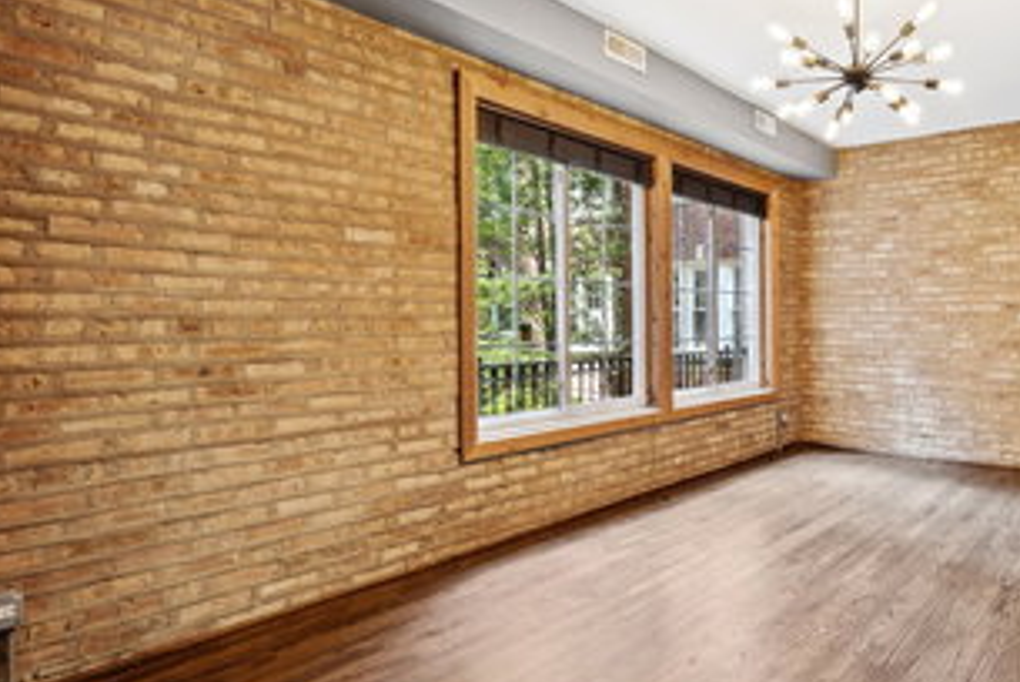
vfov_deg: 57.3
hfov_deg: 72.1
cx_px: 786
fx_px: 624
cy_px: 331
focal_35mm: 22
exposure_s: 1/6
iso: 200
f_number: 9.5
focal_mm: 14
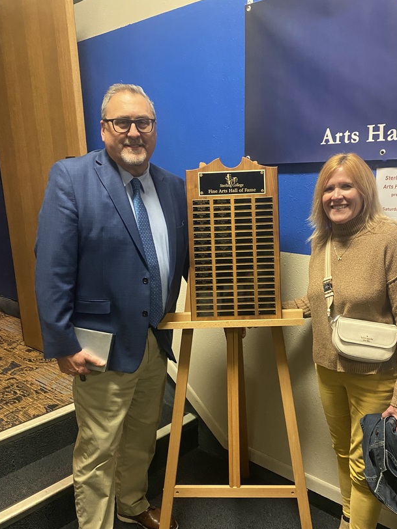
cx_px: 232
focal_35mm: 32
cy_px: 299
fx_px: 490
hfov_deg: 44.0
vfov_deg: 56.7
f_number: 1.8
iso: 500
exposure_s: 1/40
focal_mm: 4.25
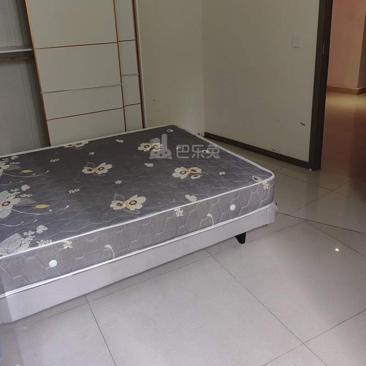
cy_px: 147
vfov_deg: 50.8
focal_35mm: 32
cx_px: 183
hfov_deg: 51.1
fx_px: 383
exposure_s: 1/100
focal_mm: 5.53
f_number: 1.8
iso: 320
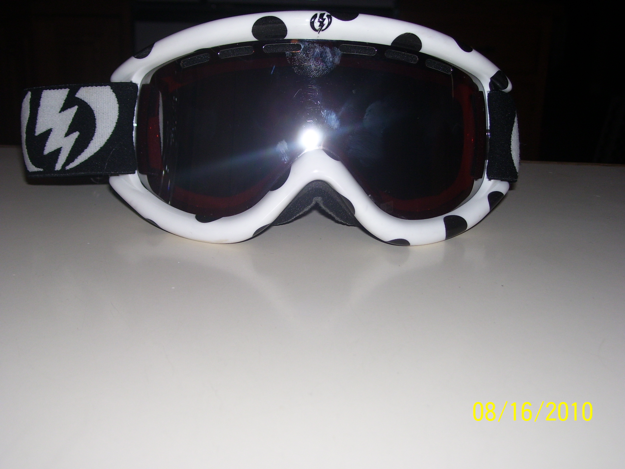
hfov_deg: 41.2
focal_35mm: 46
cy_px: 234
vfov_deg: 31.5
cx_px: 312
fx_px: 831
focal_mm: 7.6
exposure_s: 1/60
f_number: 3
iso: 80
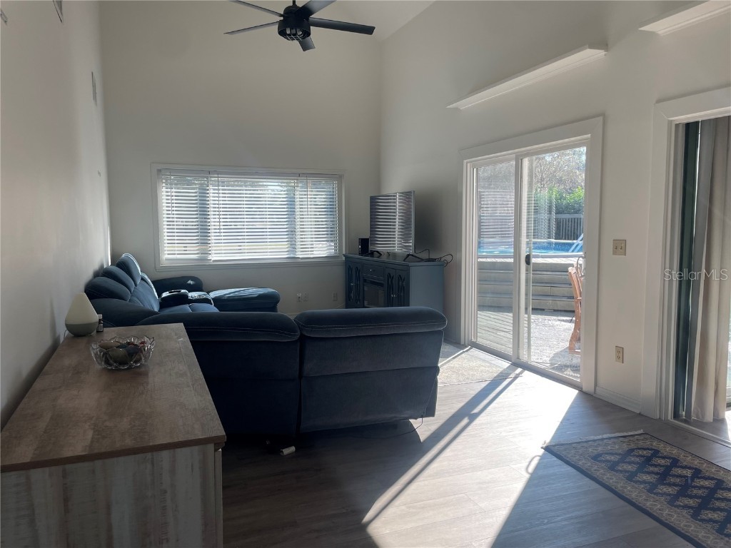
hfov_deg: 67.3
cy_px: 274
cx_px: 366
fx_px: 549
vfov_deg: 53.1
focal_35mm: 26
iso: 32
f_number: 1.6
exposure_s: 1/515
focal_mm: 4.2
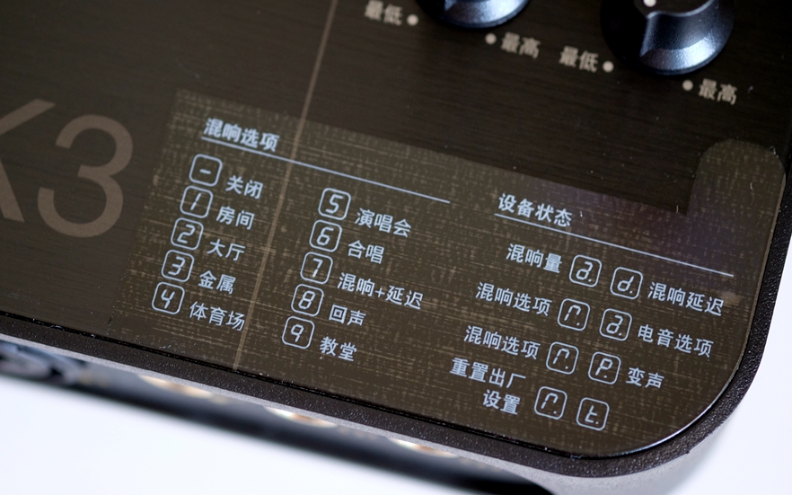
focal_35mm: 104
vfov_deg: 12.6
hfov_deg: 20.0
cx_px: 386
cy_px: 259
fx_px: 2245
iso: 1000
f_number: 2.4
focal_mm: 60
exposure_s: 1/110
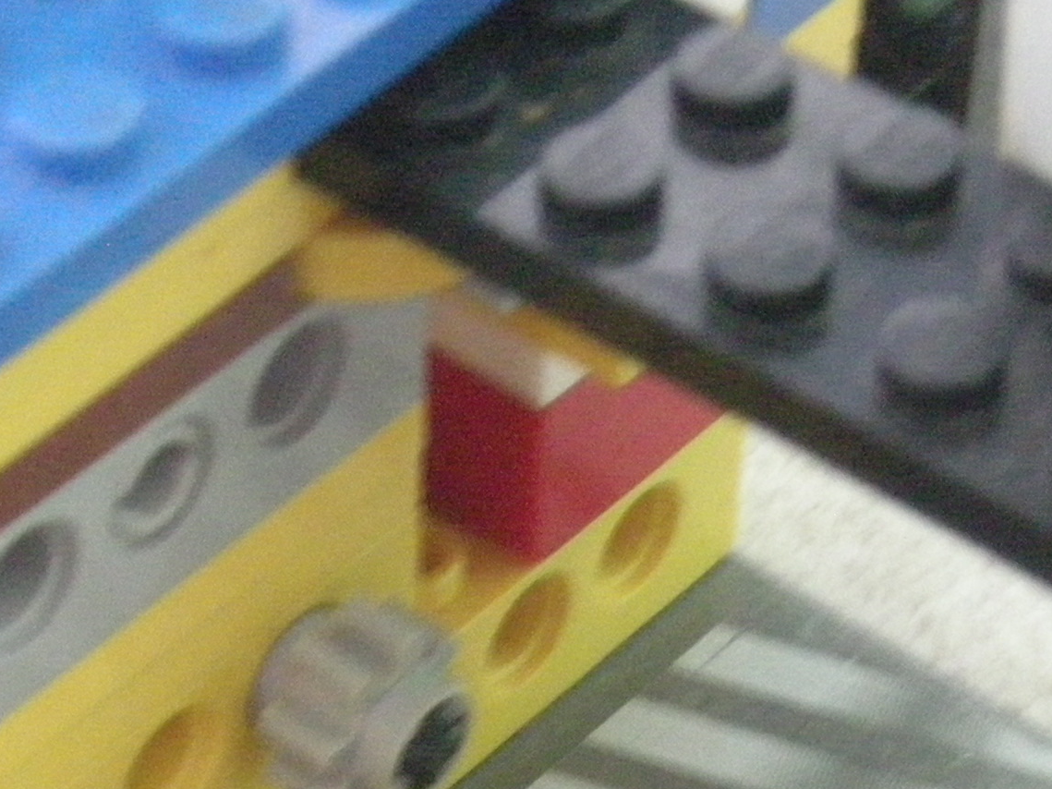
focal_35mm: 205
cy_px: 739
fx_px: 6229
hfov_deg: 9.7
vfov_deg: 7.2
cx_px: 441
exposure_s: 1/6.4
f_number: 3.9
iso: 800
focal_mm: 12.3
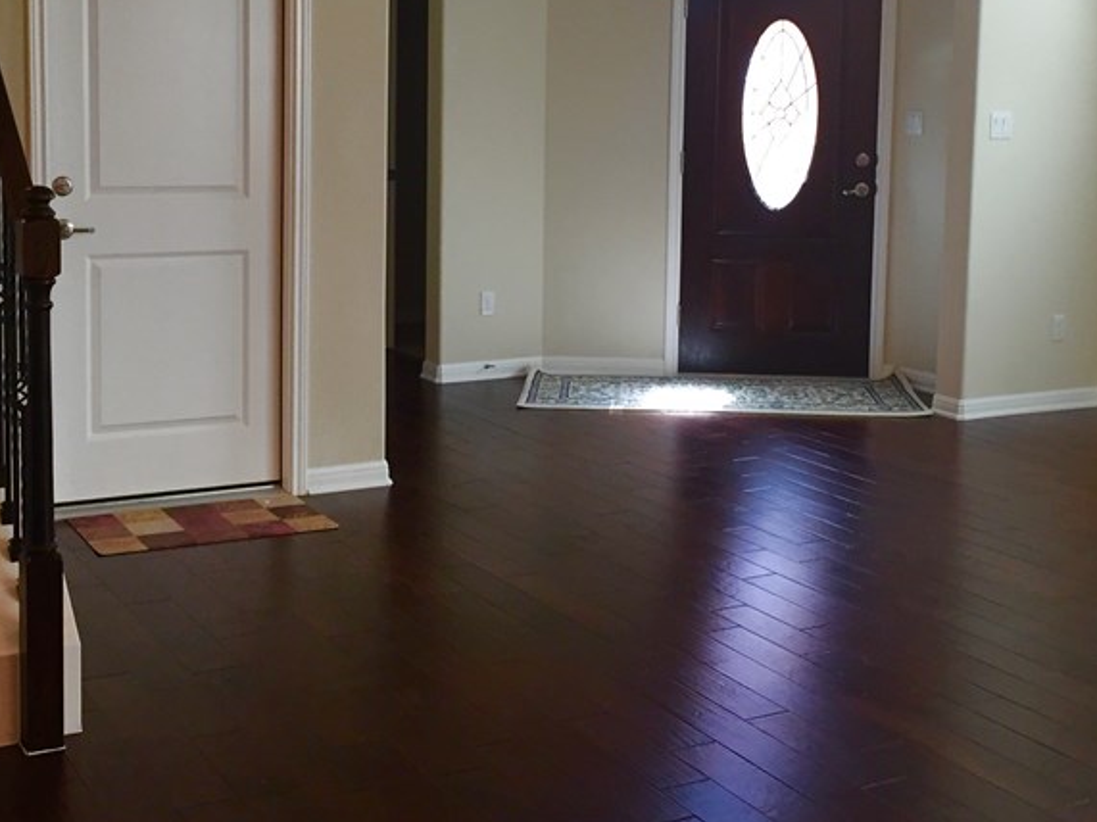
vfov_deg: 27.8
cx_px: 523
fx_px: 1648
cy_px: 254
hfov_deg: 36.8
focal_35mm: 52
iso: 50
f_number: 2.2
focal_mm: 4.15
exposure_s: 1/30
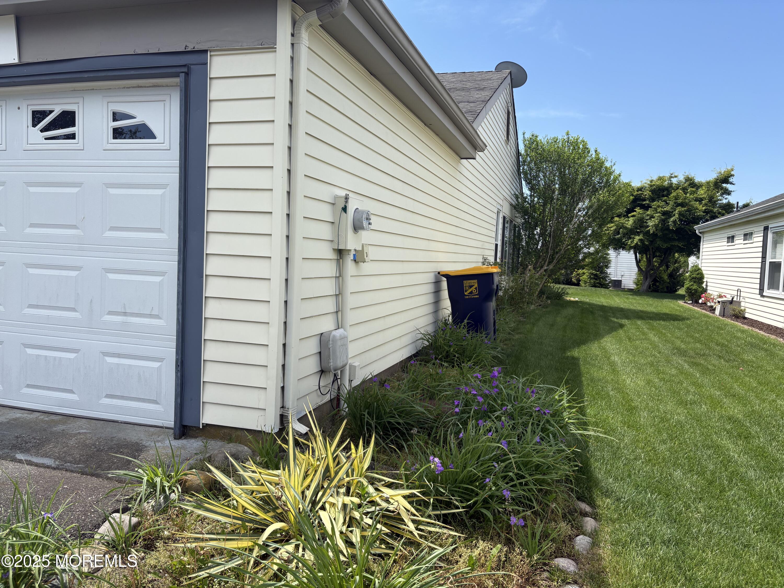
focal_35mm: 26
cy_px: 294
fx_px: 589
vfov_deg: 53.1
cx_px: 392
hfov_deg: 67.3
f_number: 1.6
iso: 50
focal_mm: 5.96
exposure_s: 1/2451
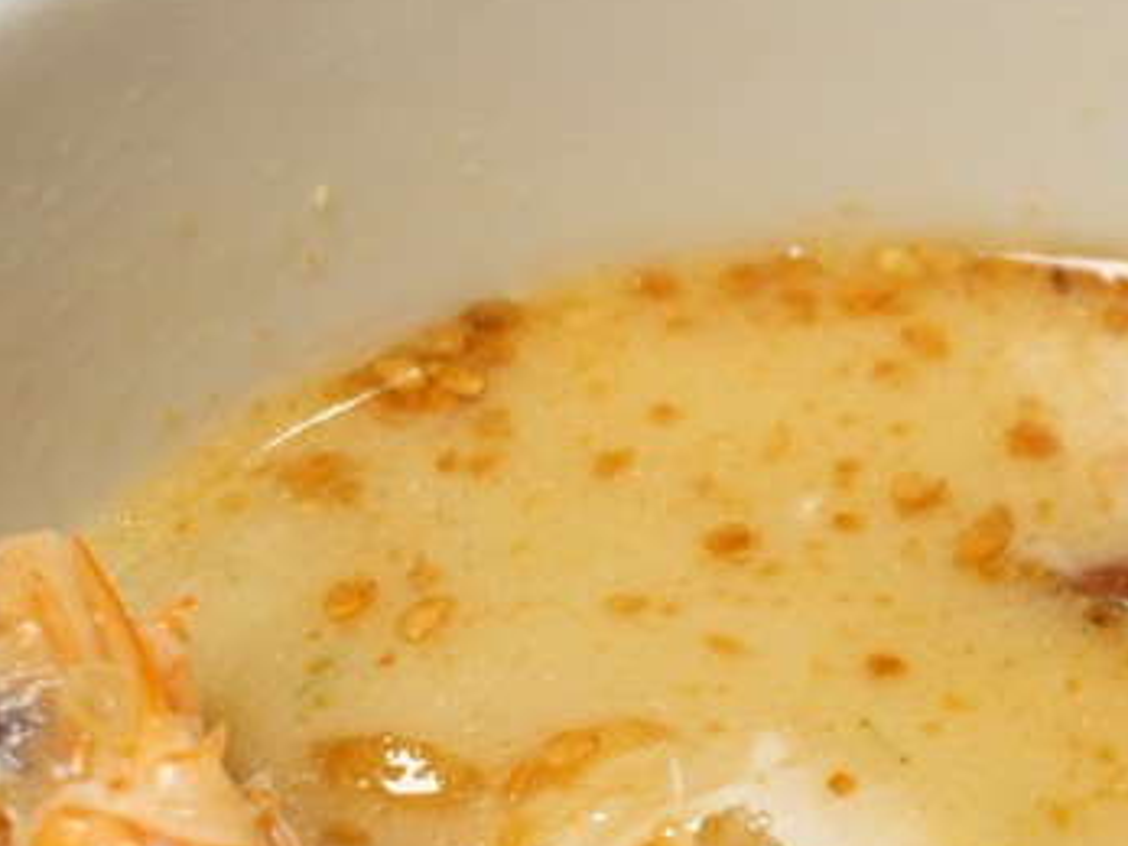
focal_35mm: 140
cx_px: 1135
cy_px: 958
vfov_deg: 10.4
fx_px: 4574
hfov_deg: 13.8
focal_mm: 33
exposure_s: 1/60
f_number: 5
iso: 400
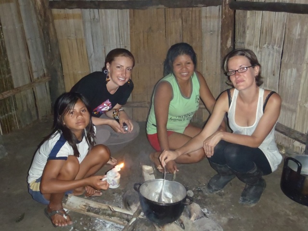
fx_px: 320
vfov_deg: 39.7
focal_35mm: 36
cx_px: 154
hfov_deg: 51.4
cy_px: 116
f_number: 4.1
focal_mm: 6.53
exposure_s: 1/40
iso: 640
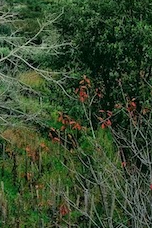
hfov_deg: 8.9
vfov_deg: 14.0
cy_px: -20
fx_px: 912
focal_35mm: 144
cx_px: -172
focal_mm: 27
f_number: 13
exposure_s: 1/340
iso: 800
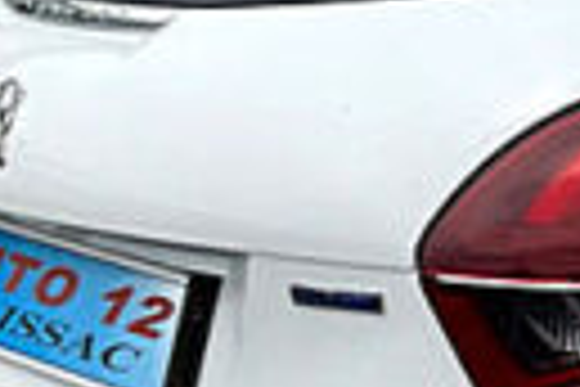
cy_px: 441
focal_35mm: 187
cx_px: 1214
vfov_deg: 7.3
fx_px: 3013
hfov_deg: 10.1
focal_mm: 3
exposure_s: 1/1912
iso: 25
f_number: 1.8
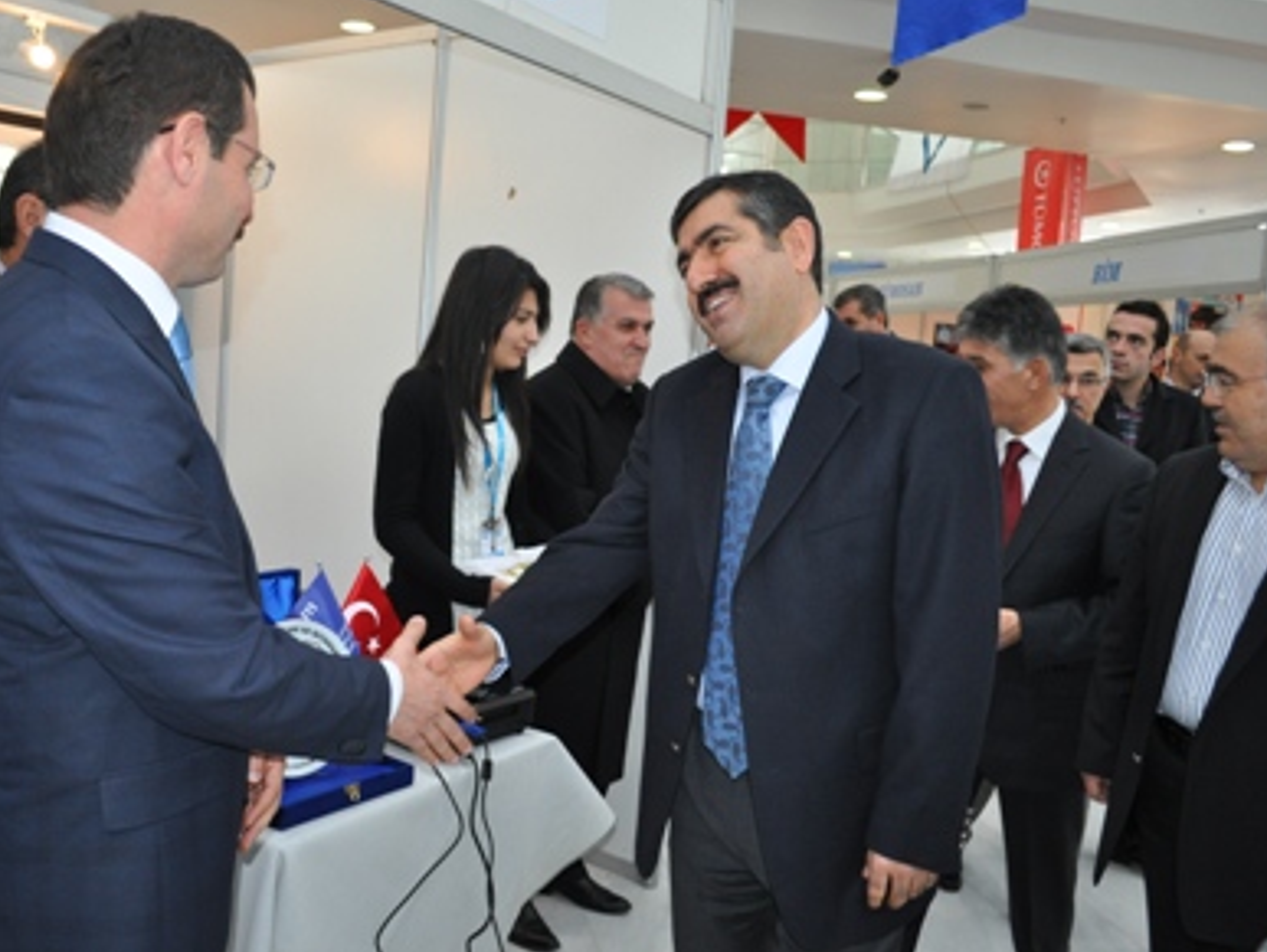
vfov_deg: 46.9
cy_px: 468
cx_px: 543
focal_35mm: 30
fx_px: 1099
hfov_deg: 59.7
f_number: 3.5
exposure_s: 1/100
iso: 800
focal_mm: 18
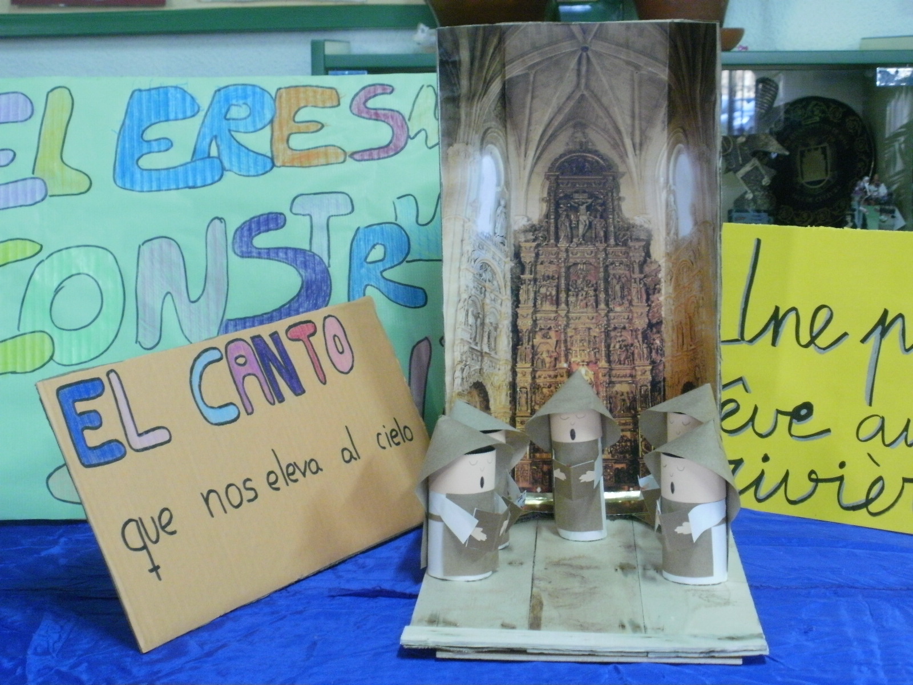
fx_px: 1688
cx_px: 456
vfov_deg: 22.9
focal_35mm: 64
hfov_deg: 30.3
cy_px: 342
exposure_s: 1/20
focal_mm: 11.2
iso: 400
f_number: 4.6
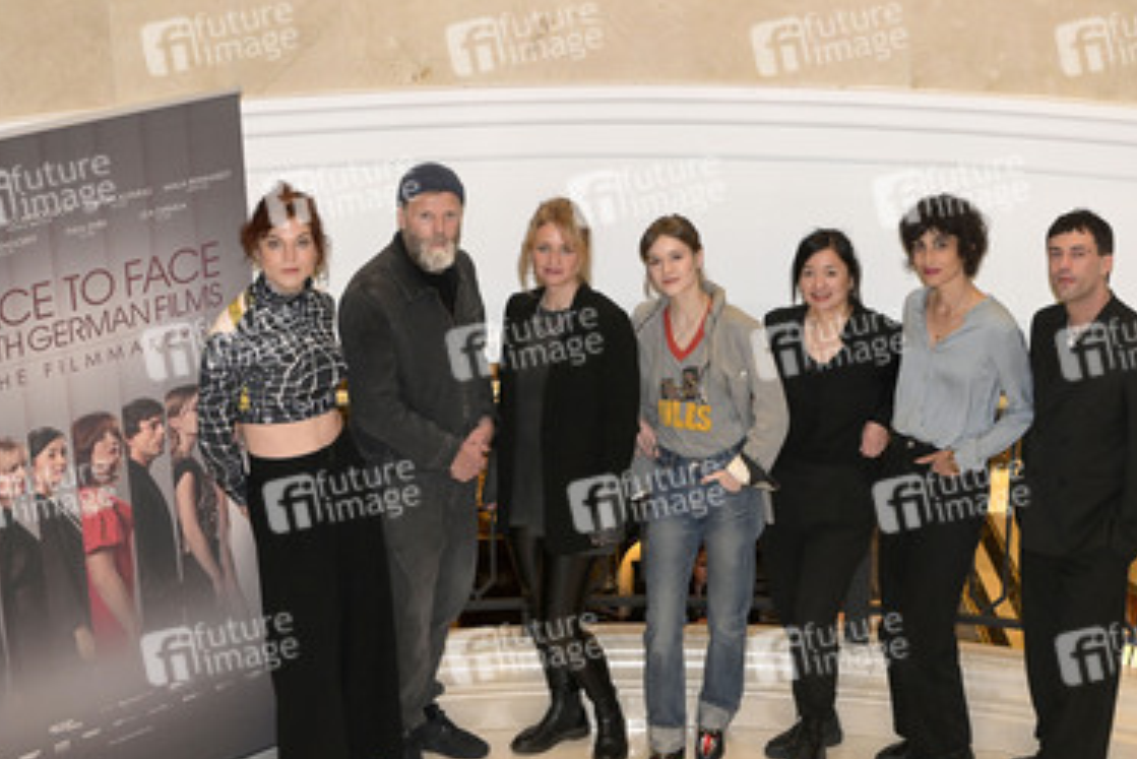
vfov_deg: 19.5
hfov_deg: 28.8
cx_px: 565
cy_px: 421
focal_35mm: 70
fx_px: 2212
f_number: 4.5
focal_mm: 58
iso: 2500
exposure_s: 1/250
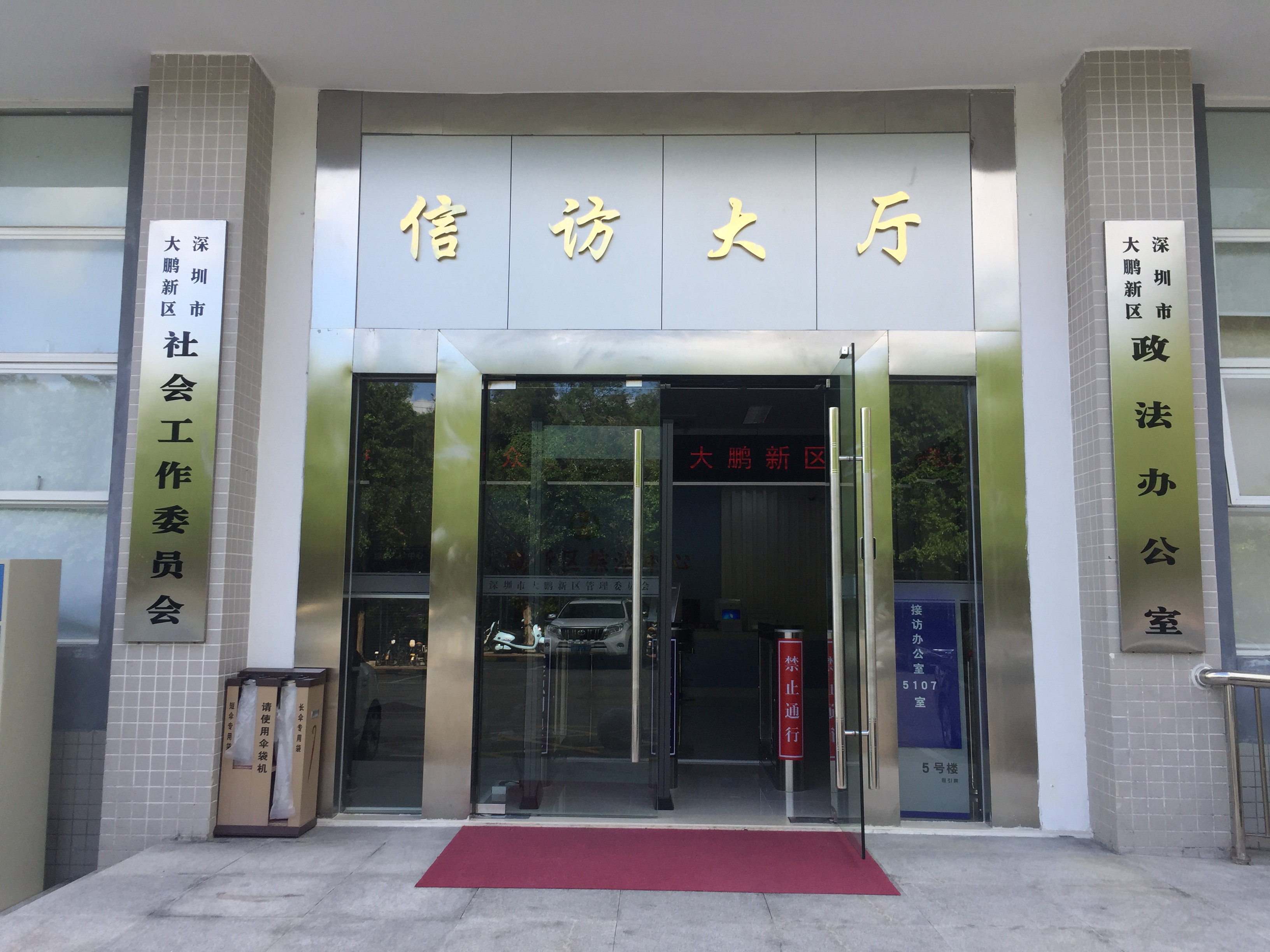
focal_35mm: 29
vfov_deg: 48.2
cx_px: 635
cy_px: 476
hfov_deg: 61.7
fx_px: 1064
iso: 32
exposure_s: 1/542
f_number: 2.2
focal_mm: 4.15
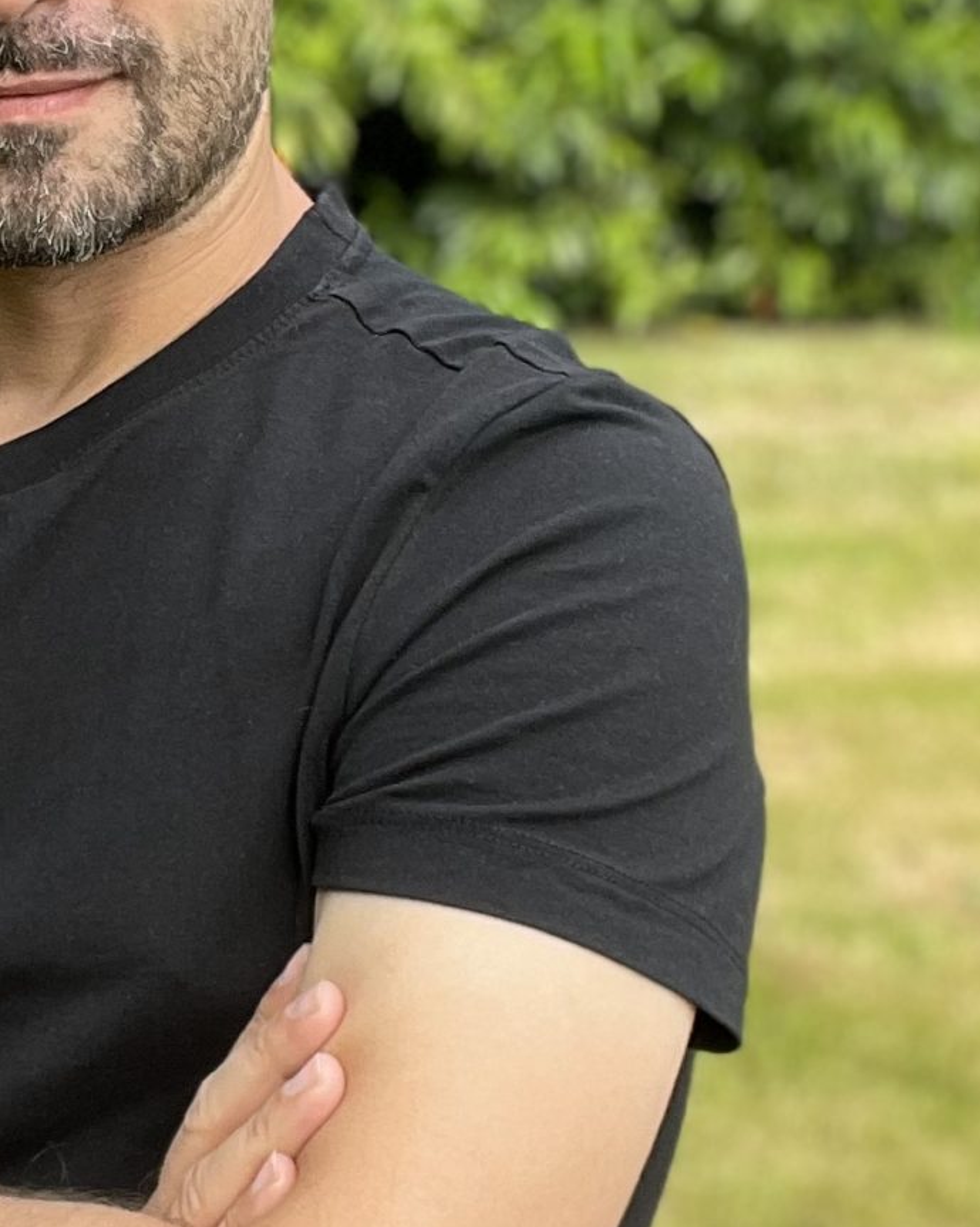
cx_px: 11
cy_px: 307
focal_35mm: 87
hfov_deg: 17.3
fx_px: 3156
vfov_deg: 21.8
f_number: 2.2
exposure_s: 1/378
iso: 32
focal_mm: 2.71
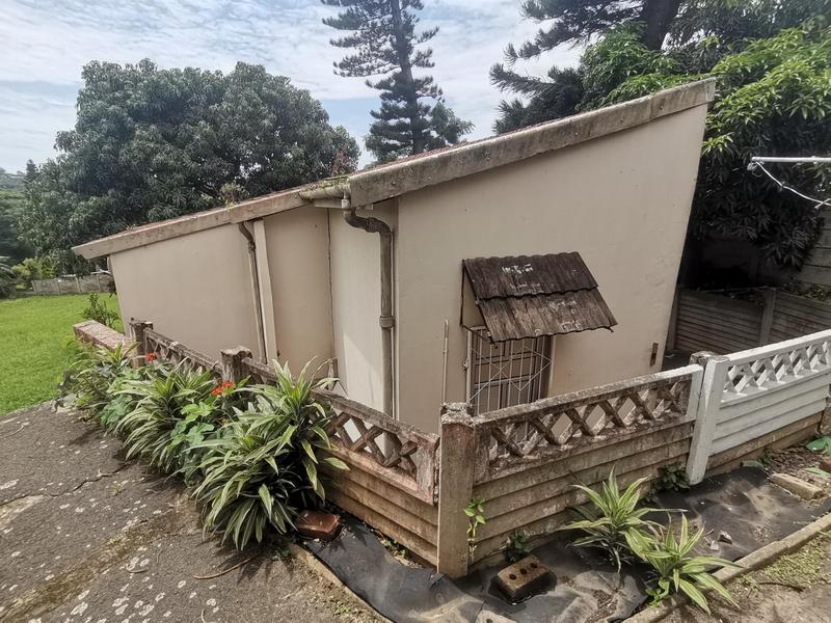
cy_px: 312
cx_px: 416
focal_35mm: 17
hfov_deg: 91.0
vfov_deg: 74.7
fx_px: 408
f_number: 2.4
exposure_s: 1/1558
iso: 50
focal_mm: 1.78
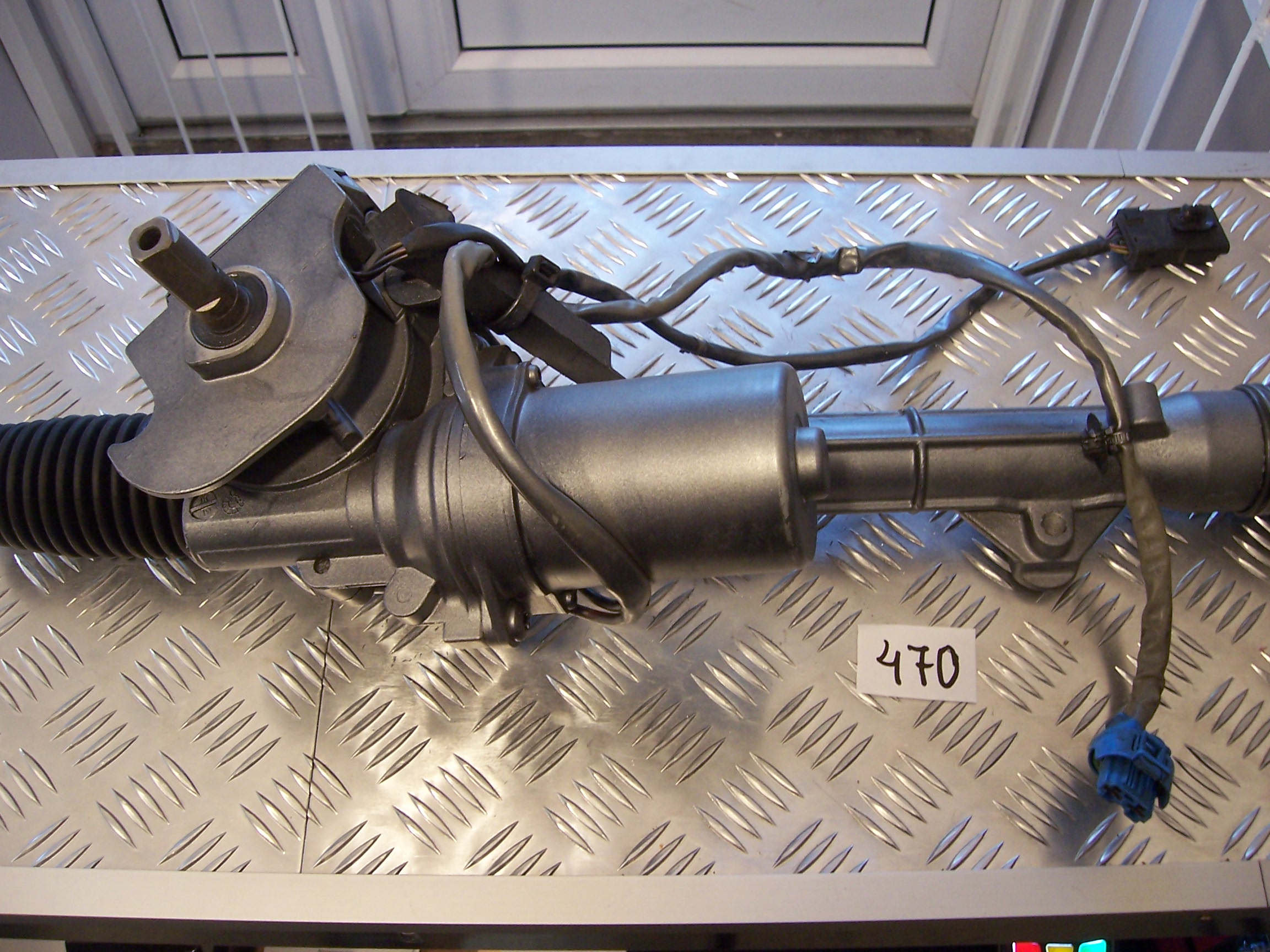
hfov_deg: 51.4
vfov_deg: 39.7
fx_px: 1321
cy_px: 476
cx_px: 635
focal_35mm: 36
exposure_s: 1/6
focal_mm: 6
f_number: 3
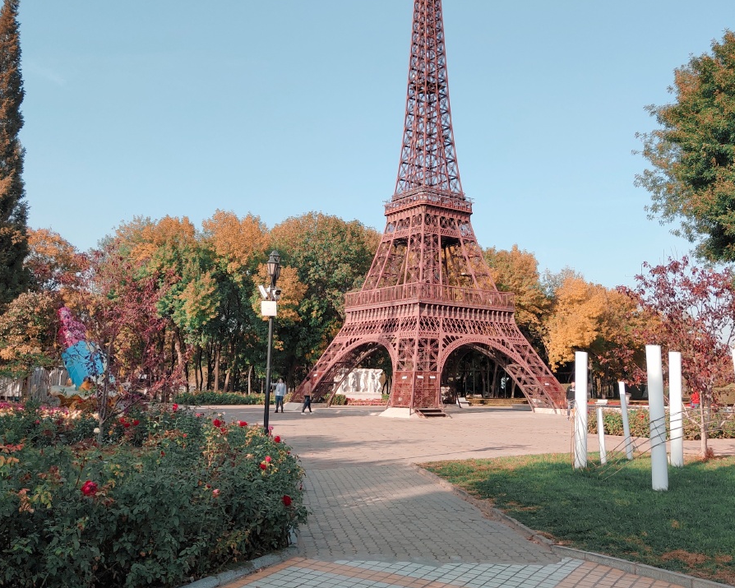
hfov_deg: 47.9
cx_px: 368
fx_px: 827
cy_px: 234
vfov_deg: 39.0
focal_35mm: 38
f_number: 1.8
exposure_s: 1/1667
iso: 50
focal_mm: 4.27
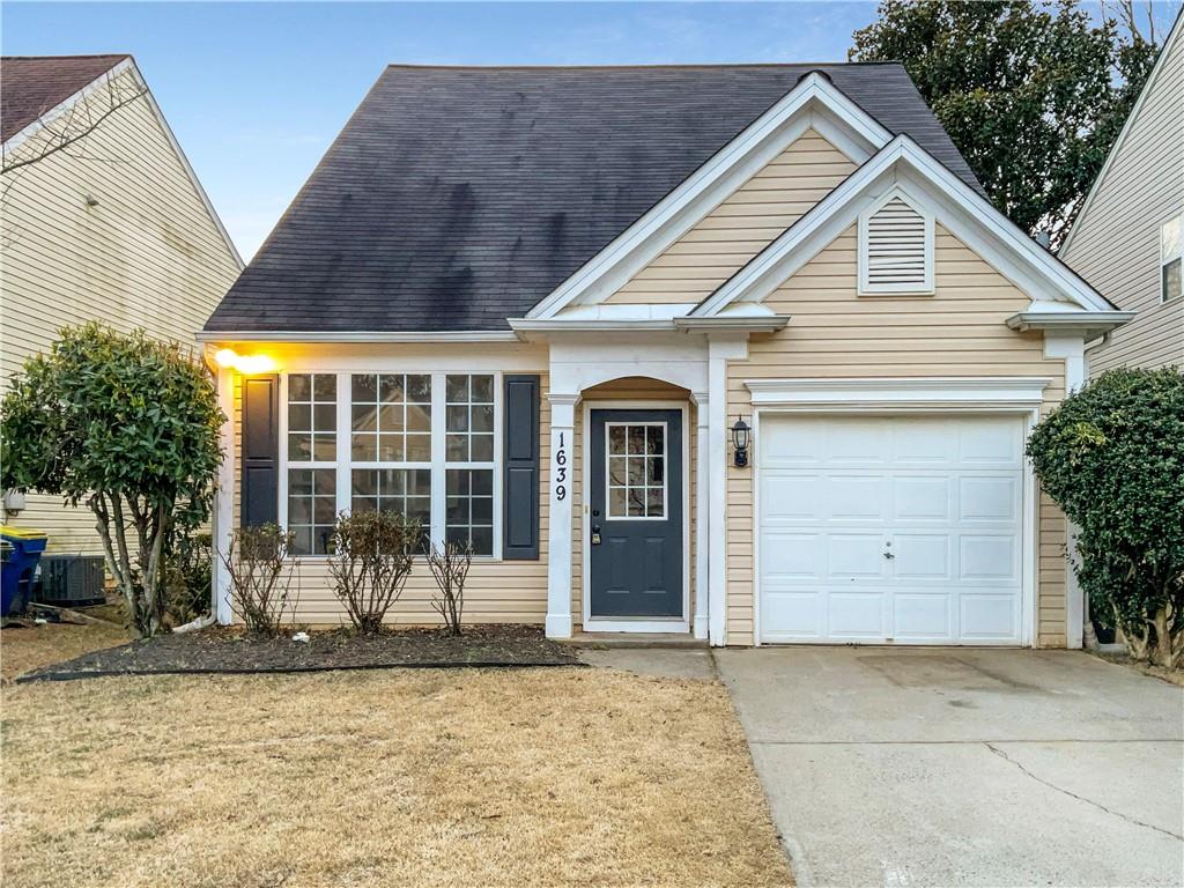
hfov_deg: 61.7
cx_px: 592
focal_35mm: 29
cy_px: 444
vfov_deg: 48.2
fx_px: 992
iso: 64
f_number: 1.8
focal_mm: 3
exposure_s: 1/120
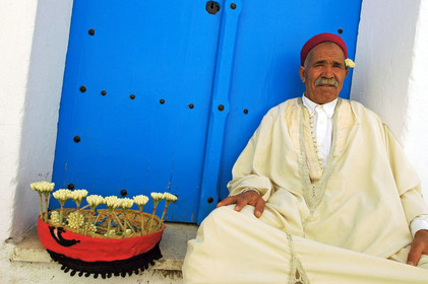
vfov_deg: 50.3
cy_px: 142
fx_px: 303
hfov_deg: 70.5
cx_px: 214
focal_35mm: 26
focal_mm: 17
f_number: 10
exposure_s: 1/400
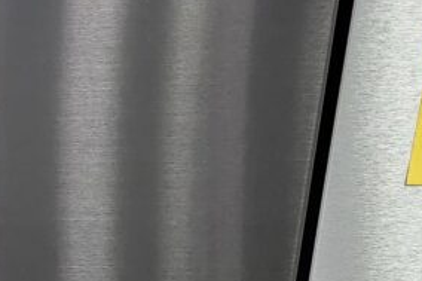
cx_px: -259
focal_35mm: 118
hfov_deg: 15.6
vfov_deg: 11.6
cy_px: 107
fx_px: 1382
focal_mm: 6.4
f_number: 1.8
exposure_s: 1/40
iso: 640
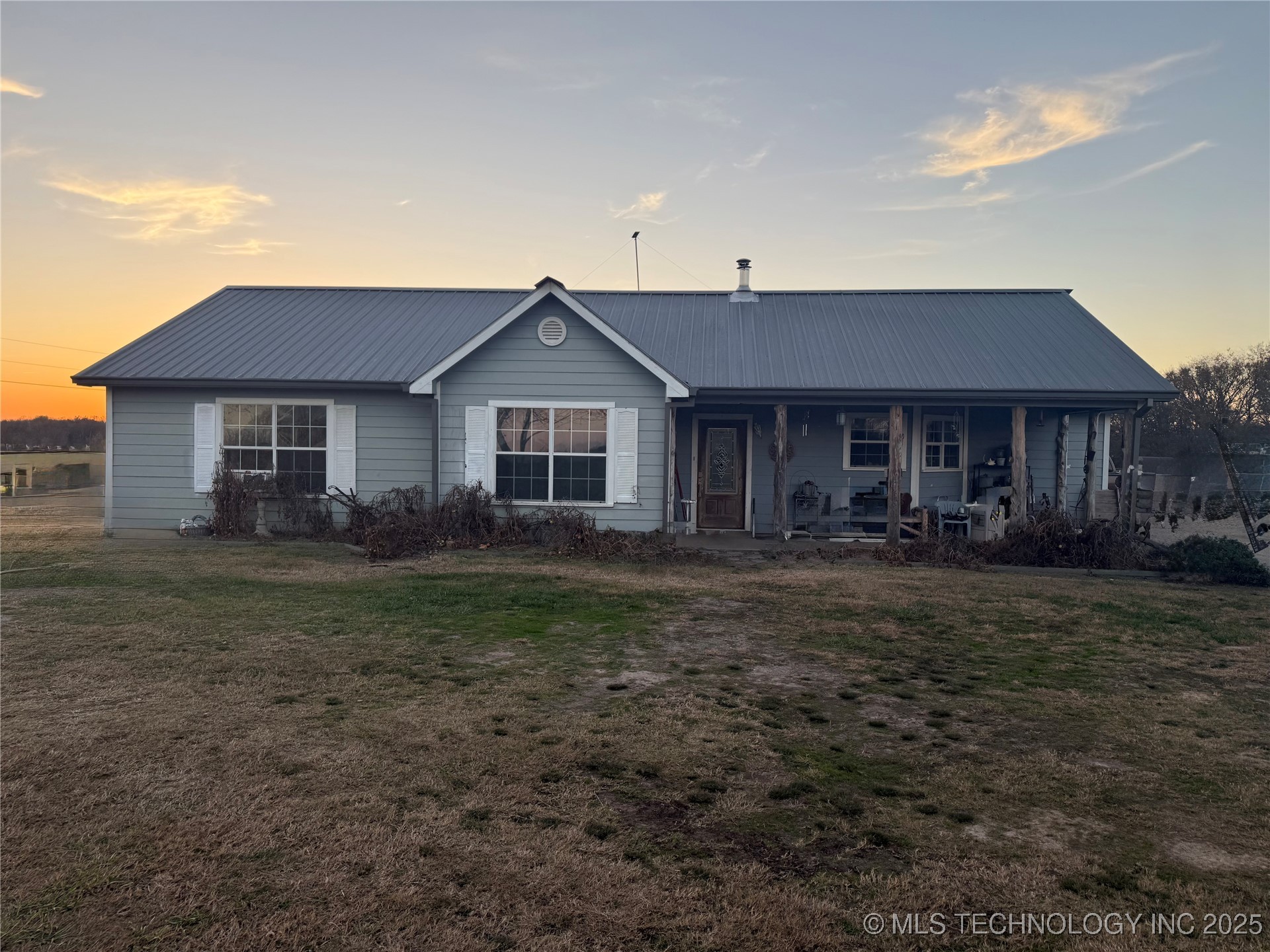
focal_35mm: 24
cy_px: 476
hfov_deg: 71.6
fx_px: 881
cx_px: 635
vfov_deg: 56.8
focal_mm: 6.76
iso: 80
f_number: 1.78
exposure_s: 1/580
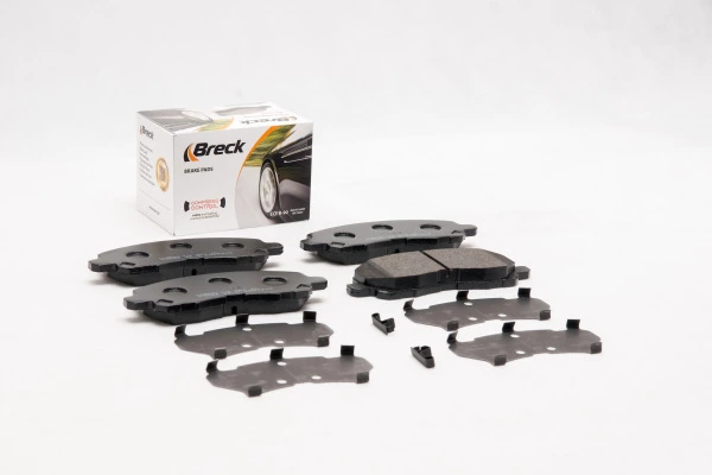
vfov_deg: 15.2
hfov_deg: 22.6
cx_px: 356
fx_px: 1780
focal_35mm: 90
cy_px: 238
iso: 100
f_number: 11
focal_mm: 60
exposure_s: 1/200
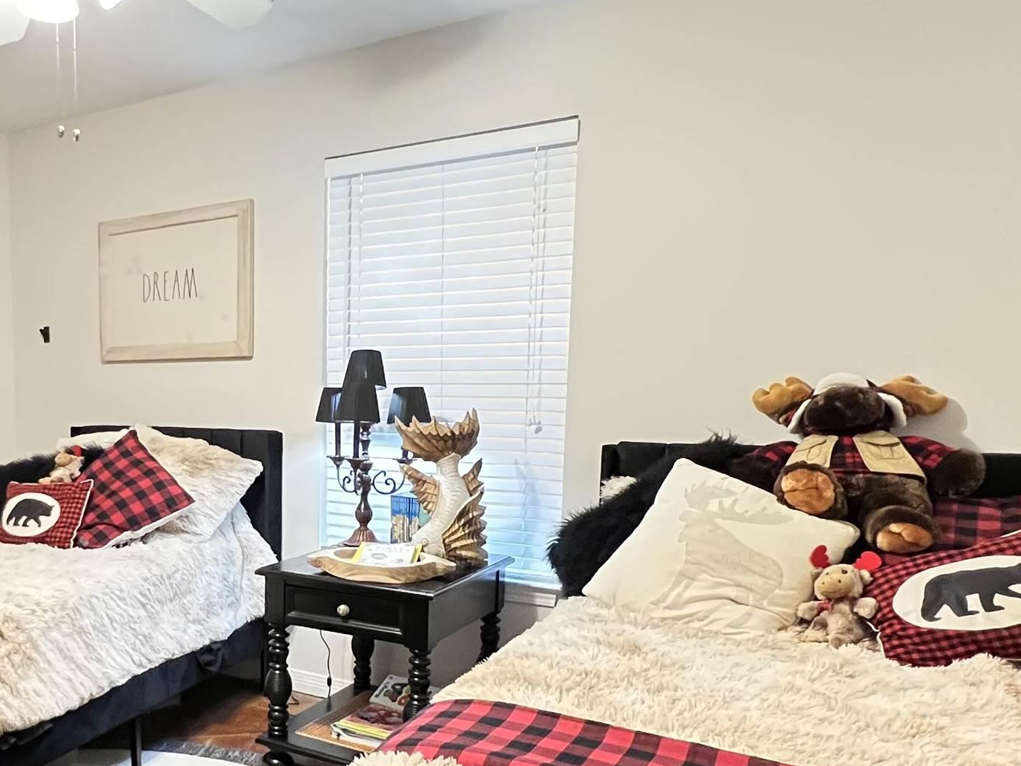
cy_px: 480
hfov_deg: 56.2
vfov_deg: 47.8
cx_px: 175
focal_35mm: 29
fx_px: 855
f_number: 1.8
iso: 1000
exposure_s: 1/60
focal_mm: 1.57
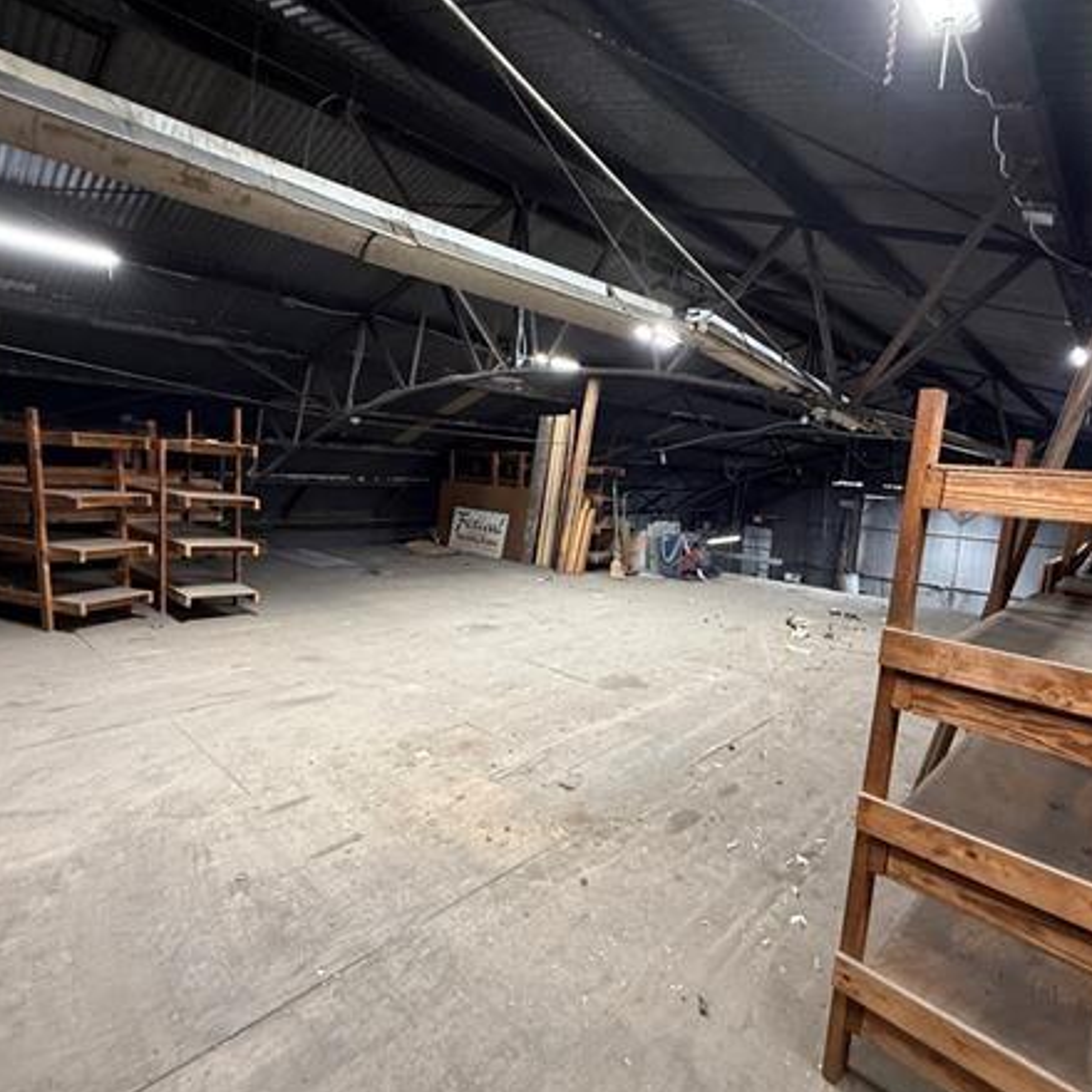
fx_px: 642
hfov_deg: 80.7
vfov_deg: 80.7
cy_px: 548
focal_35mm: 18
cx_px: 568
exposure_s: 1/60
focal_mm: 2.22
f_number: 2.2
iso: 320
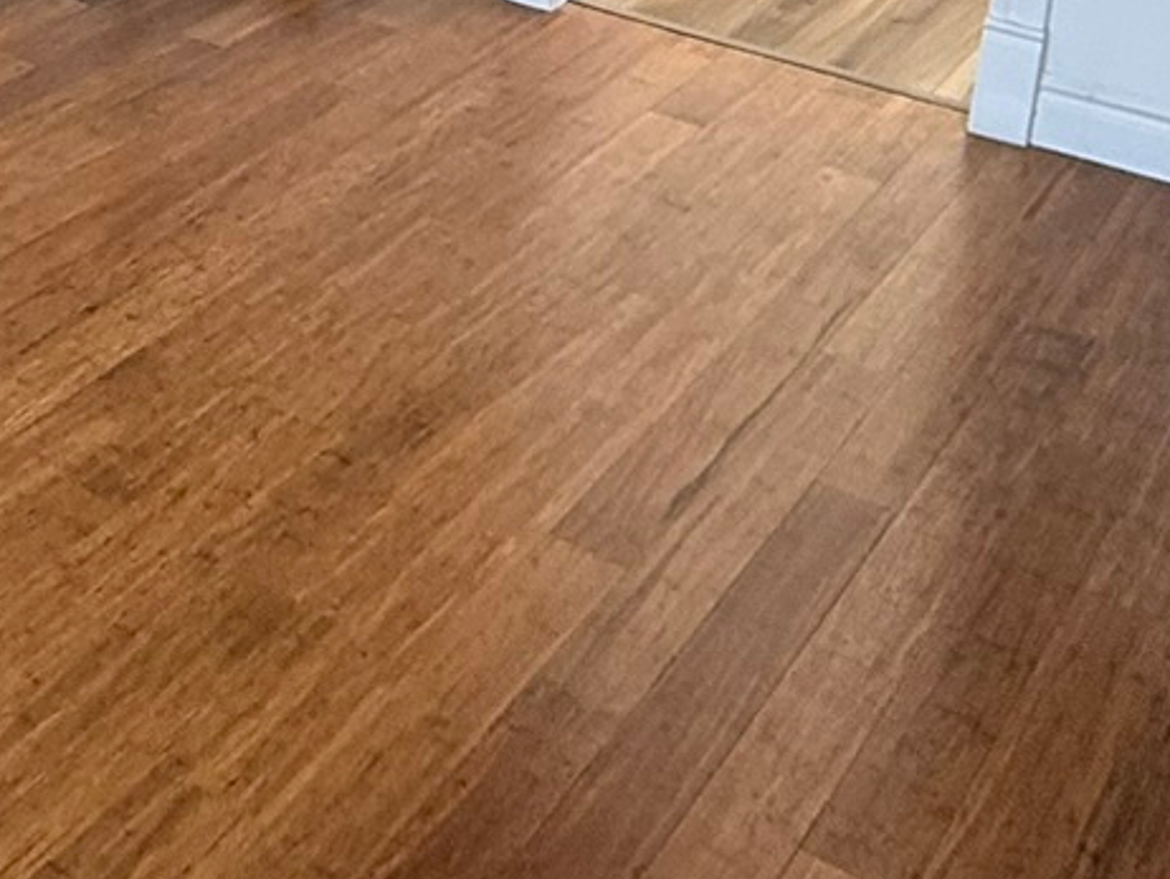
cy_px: -322
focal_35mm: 62
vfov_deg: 21.1
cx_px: -116
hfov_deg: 28.4
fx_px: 2097
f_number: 2.2
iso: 80
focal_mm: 2.22
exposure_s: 1/120
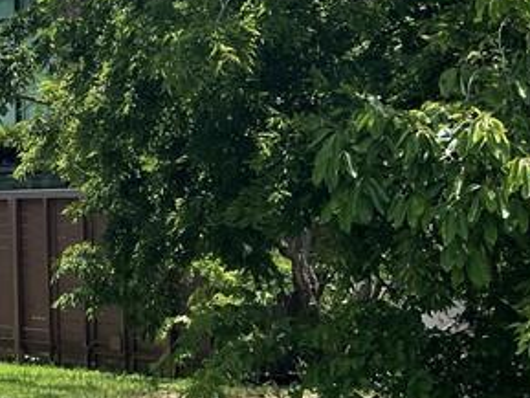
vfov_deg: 16.1
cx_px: -266
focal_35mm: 92
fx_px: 1409
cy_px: 178
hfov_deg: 18.8
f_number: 1.6
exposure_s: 1/3125
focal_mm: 4.2
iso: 32
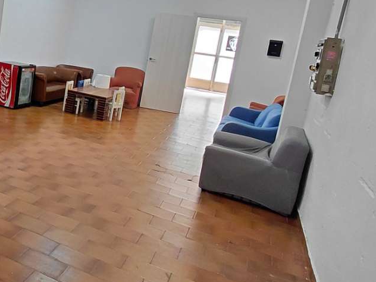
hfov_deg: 43.9
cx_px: 26
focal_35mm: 38
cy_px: 82
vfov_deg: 37.1
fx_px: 413
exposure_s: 1/50
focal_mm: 1.64
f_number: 2.2
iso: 125
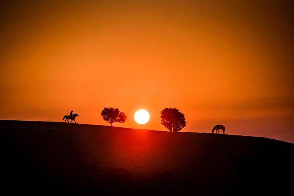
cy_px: 98
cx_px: 147
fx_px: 1634
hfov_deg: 10.3
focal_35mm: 200
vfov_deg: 6.9
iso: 200
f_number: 9
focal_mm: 200
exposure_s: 1/4000
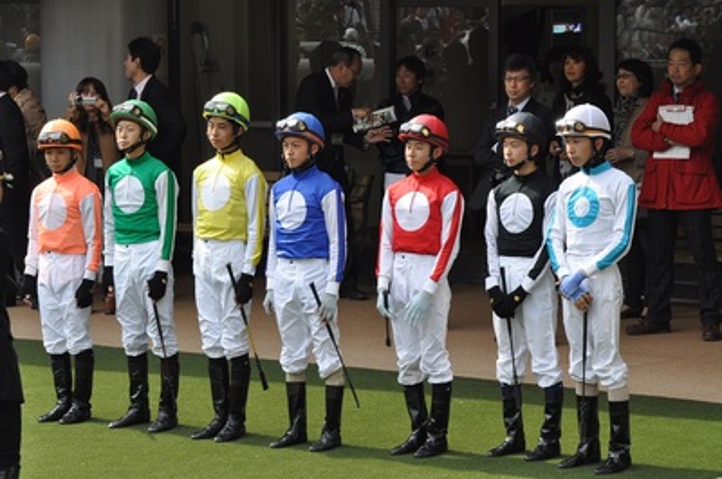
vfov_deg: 8.1
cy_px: 240
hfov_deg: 12.3
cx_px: 361
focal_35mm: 168
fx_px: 3363
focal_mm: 112
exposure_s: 1/400
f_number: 10
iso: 640
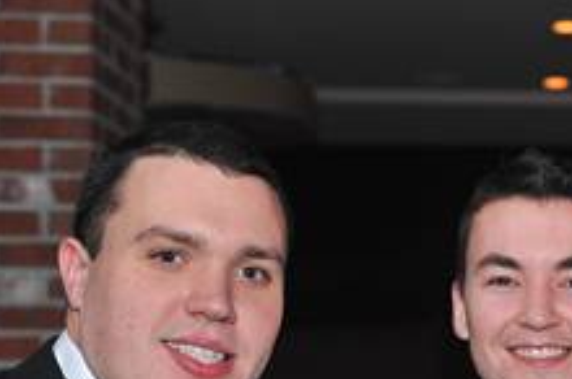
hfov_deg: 16.6
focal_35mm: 120
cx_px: 616
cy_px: 371
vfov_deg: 11.3
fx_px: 1904
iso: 800
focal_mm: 48
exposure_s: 1/100
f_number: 4
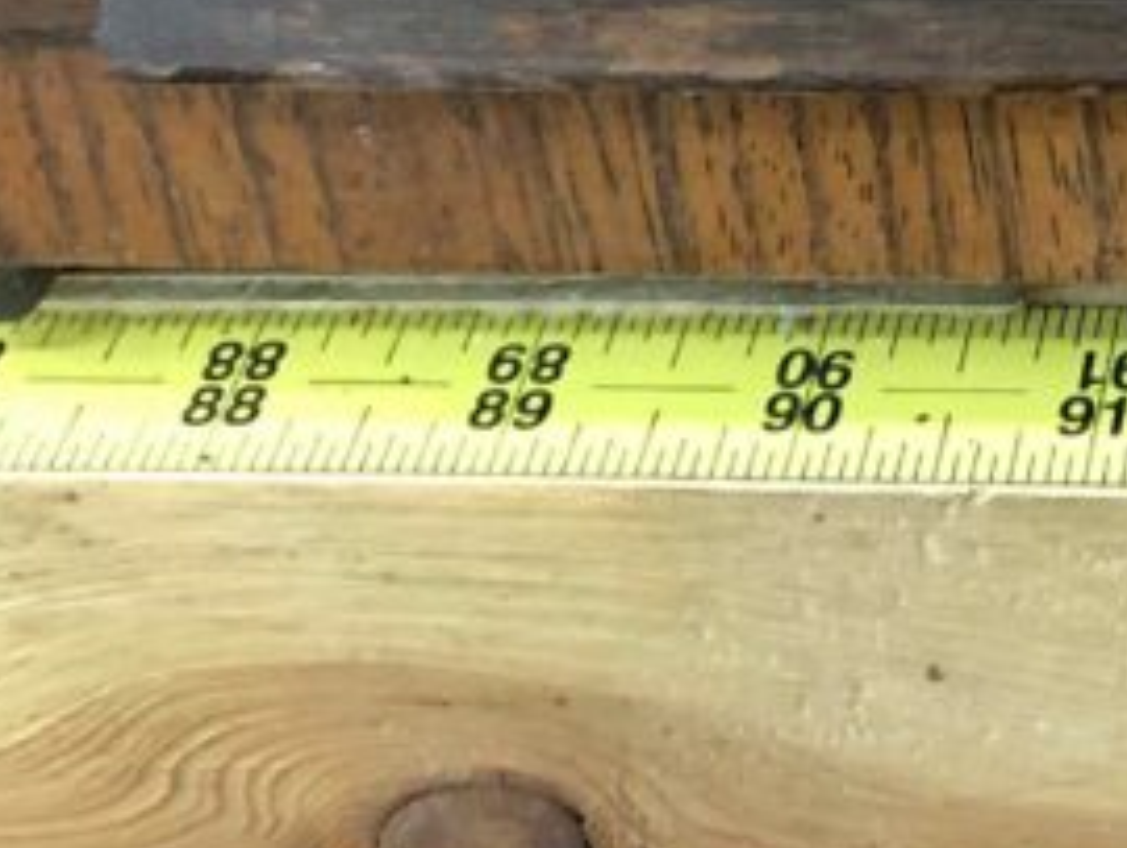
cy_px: -698
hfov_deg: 17.1
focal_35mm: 106
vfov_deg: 12.7
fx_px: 3454
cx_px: 1578
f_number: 1.8
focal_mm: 3.99
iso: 64
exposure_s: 1/15
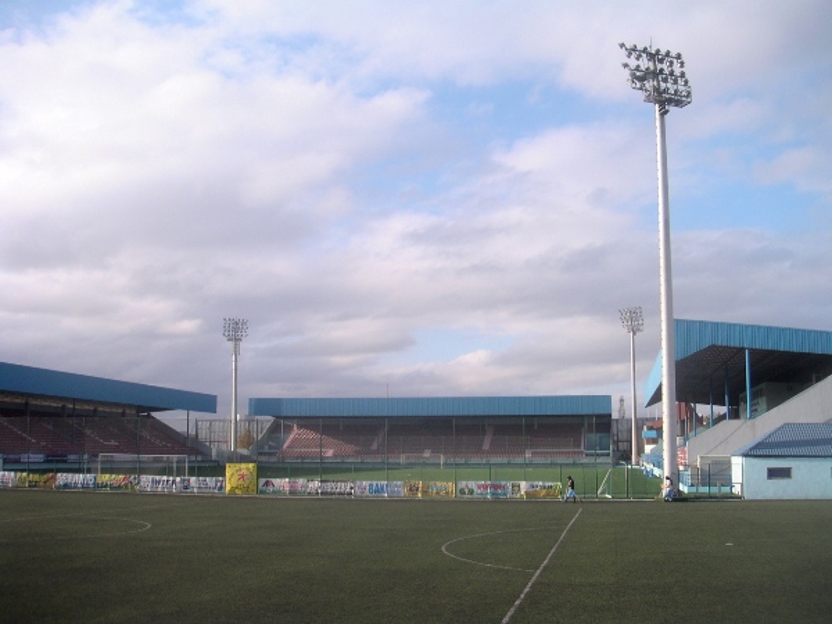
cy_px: 312
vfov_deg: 37.7
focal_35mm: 38
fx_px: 913
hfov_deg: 49.0
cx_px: 416
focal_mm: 6
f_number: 2.8
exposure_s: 1/600
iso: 50
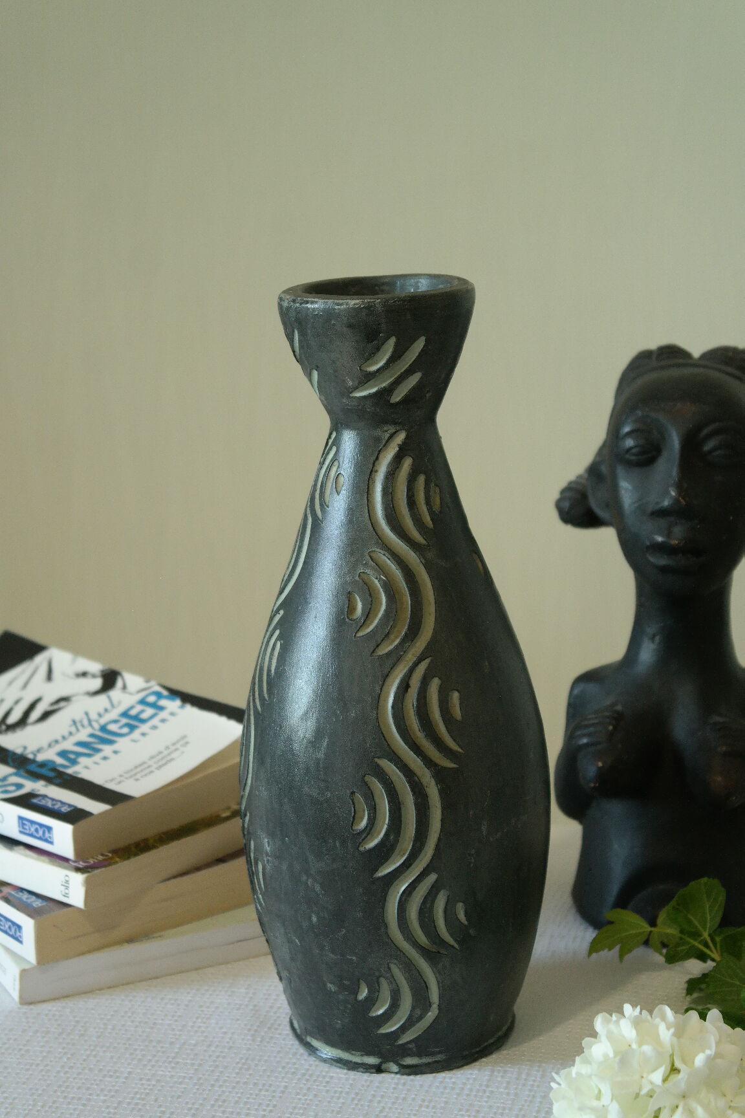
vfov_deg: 26.3
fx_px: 2390
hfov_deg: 17.7
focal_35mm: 77
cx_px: 372
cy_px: 559
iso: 800
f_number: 5.6
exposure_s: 1/40
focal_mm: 50
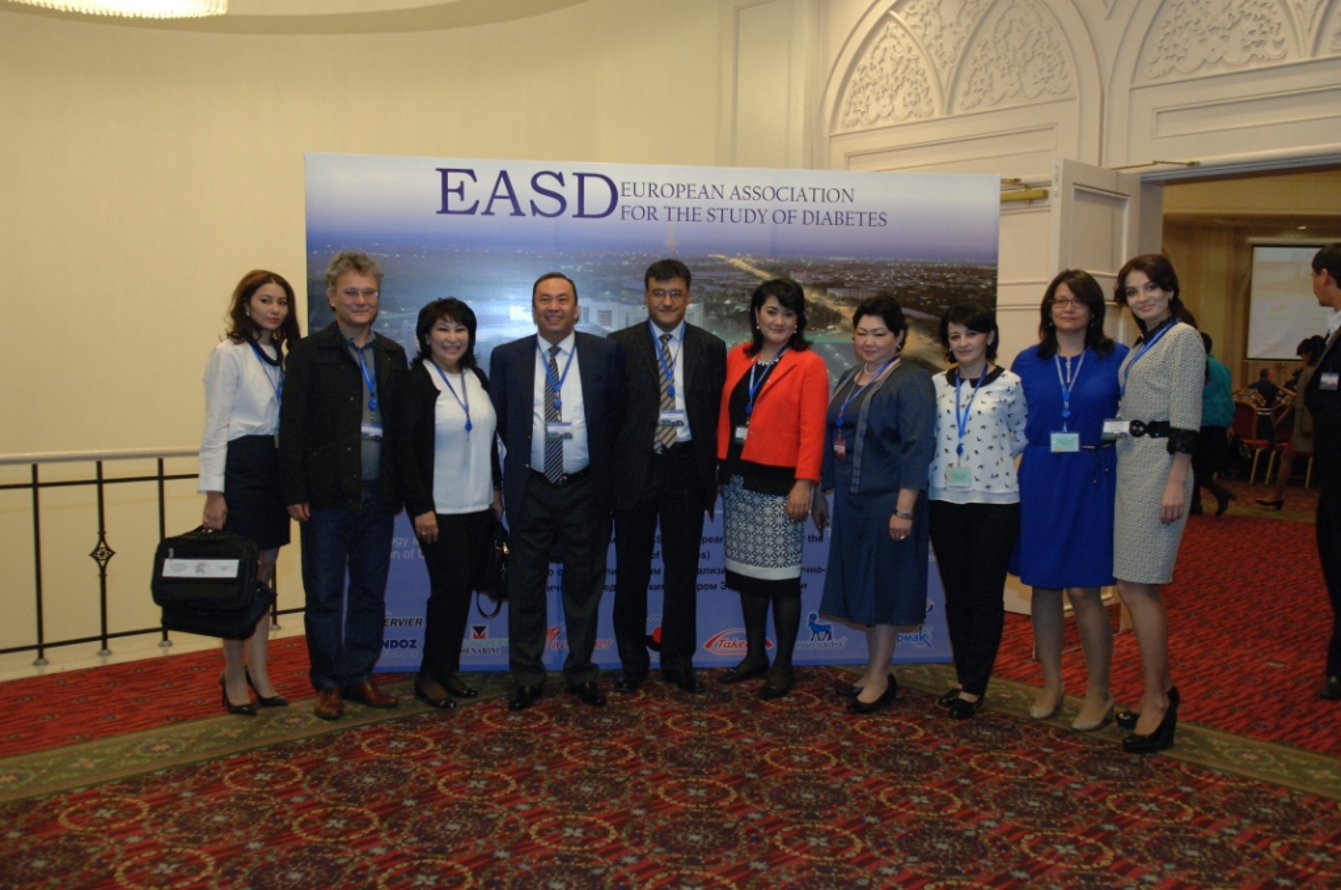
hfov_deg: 62.0
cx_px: 670
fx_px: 1116
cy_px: 445
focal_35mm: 30
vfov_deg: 43.5
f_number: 3.5
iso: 800
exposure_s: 1/125
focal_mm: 20
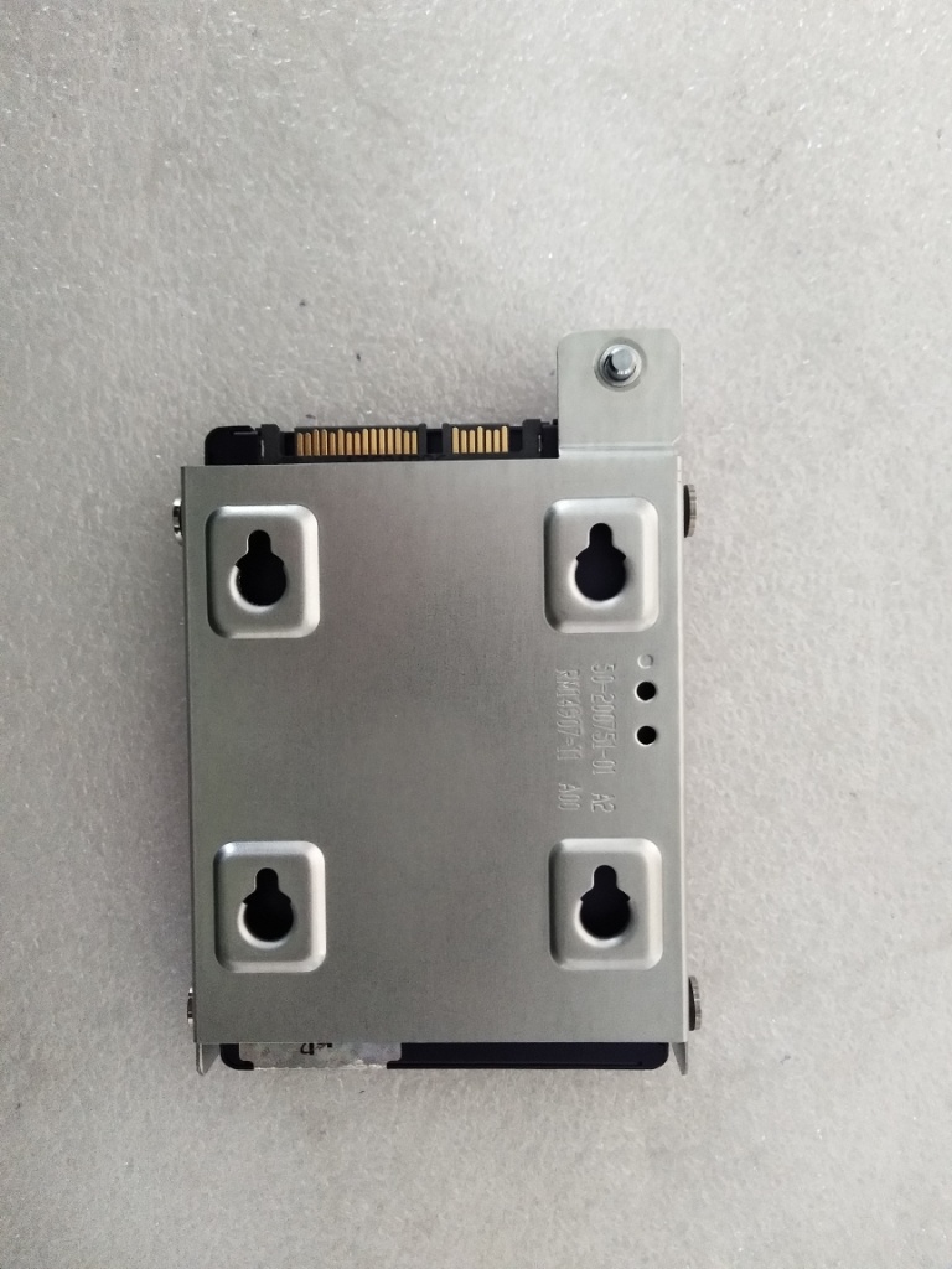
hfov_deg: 53.1
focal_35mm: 26
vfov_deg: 67.3
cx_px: 476
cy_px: 634
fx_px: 953
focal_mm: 3.88
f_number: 2
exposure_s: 1/14.3
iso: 640
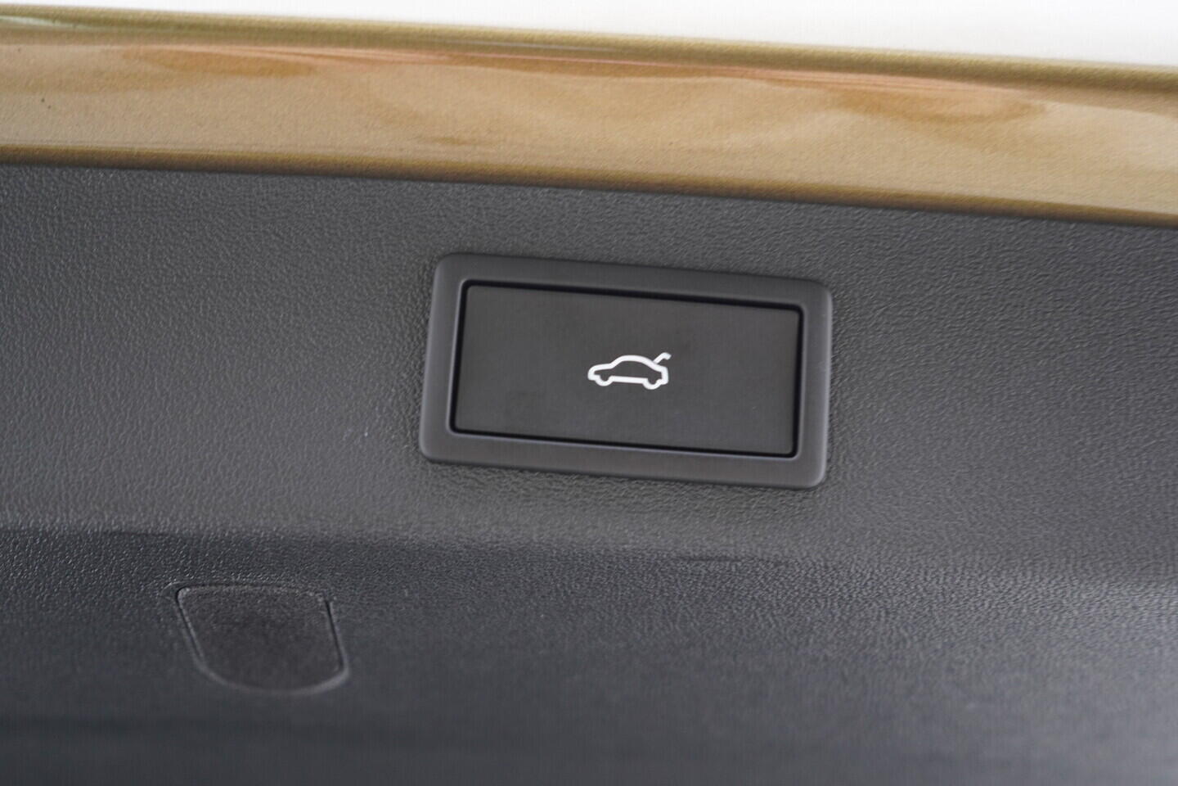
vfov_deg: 36.9
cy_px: 393
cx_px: 589
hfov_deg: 53.1
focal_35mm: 36
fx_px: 1178
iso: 500
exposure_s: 1/40
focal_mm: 24
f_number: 2.8
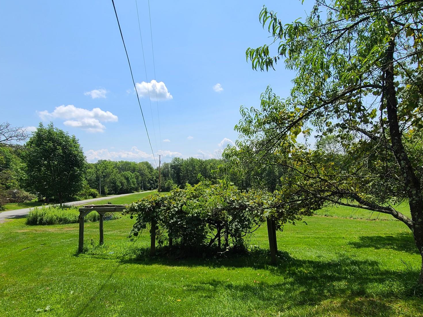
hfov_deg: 87.7
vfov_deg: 71.0
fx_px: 220
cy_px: 188
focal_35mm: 18
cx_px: 216
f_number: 2.2
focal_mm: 2.2
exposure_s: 1/2163
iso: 50
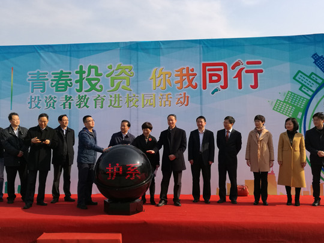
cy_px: 112
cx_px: 142
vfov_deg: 41.8
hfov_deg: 53.8
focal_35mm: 34
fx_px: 318
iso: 50
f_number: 2
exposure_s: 1/952
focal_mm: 4.04
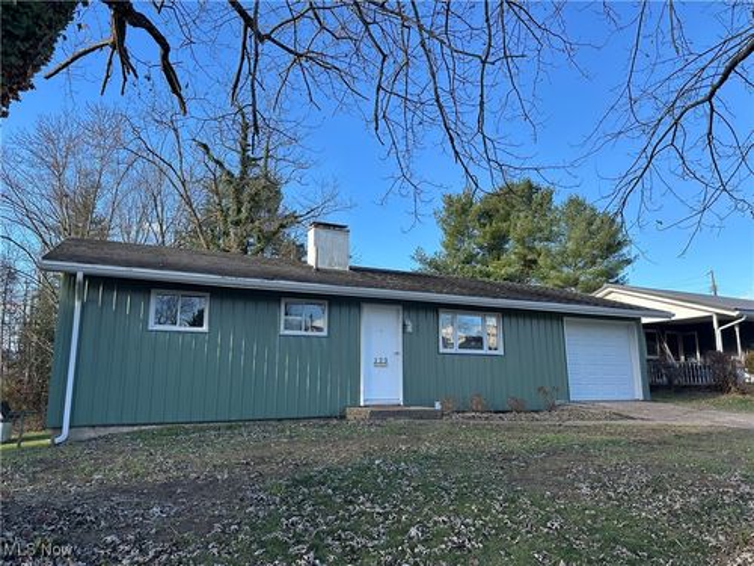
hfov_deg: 71.6
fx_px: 523
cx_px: 377
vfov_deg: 56.8
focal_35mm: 24
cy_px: 283
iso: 80
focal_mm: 6.86
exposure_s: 1/1272
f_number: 1.78
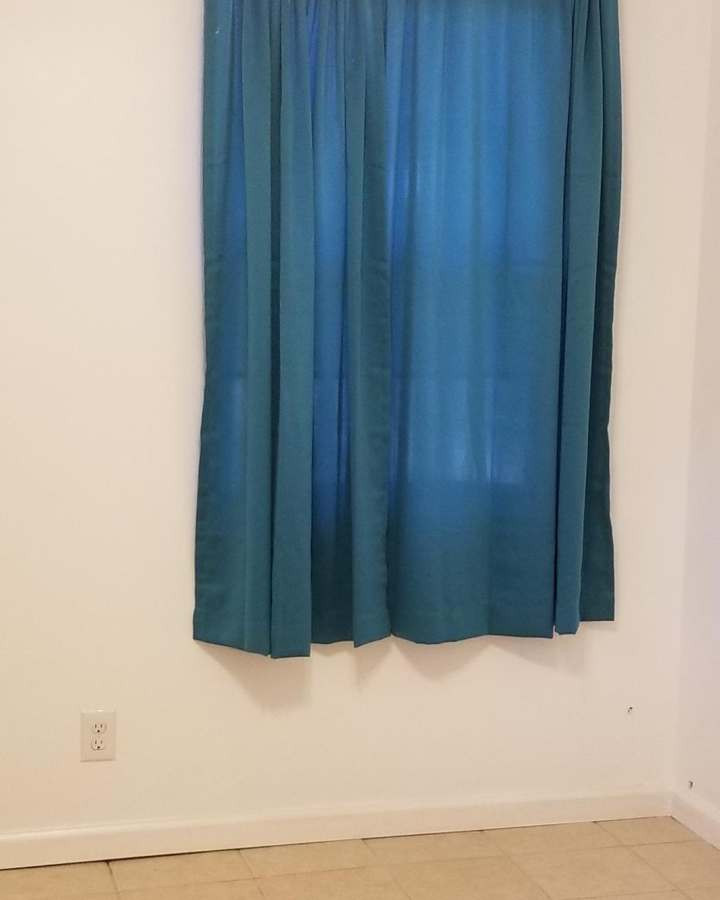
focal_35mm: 61
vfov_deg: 30.7
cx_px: 456
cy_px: 598
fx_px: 1625
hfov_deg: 24.9
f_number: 1.7
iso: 200
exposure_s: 1/60
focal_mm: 4.25
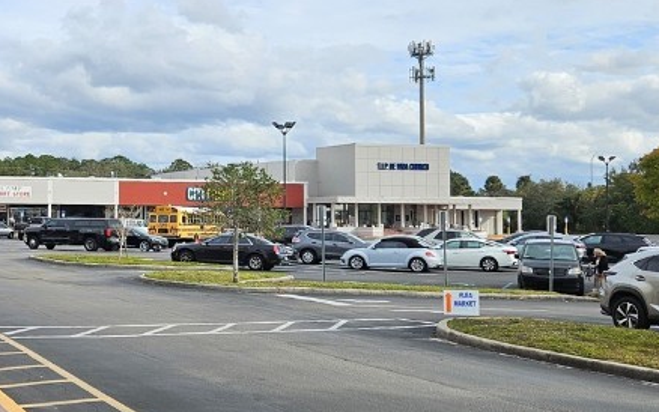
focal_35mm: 57
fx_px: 1024
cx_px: 45
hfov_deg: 33.5
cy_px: 183
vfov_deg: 22.8
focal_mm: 5.4
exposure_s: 1/2021
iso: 25
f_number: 1.8
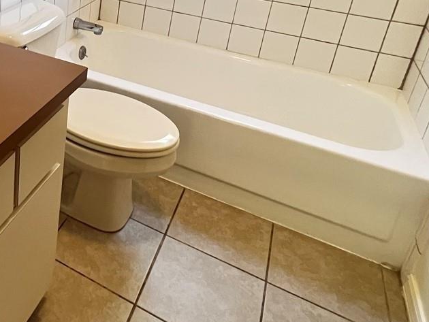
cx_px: 17
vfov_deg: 39.3
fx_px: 409
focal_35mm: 33
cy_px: 22
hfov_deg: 47.6
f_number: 1.8
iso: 800
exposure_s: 1/60
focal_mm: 1.57
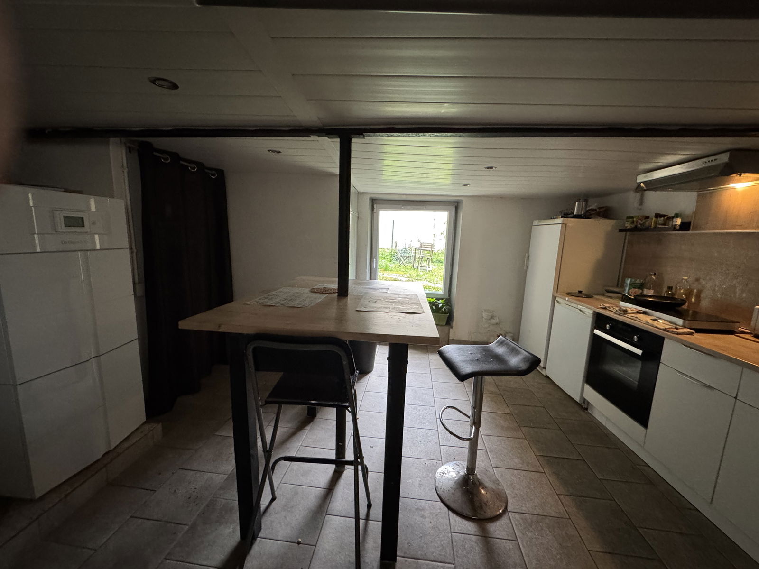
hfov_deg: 102.1
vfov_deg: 85.7
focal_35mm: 14
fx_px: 307
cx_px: 380
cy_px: 284
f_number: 2.2
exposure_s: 1/60
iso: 640
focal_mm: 2.22
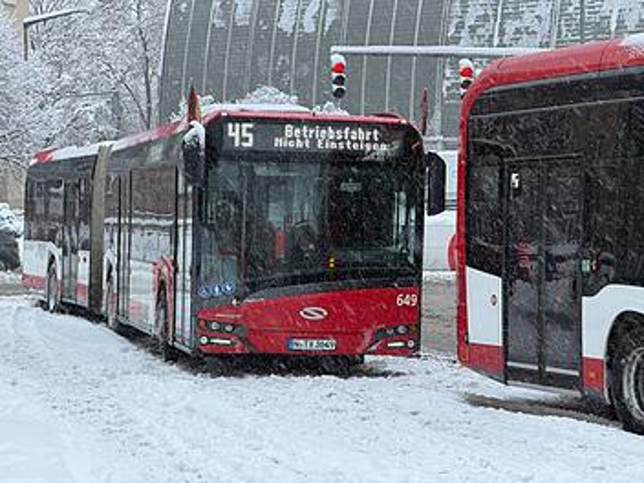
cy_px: 242
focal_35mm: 100
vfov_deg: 14.8
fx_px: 1860
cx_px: 322
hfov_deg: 19.6
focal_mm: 16.89
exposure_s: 1/157
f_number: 2.8
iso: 50
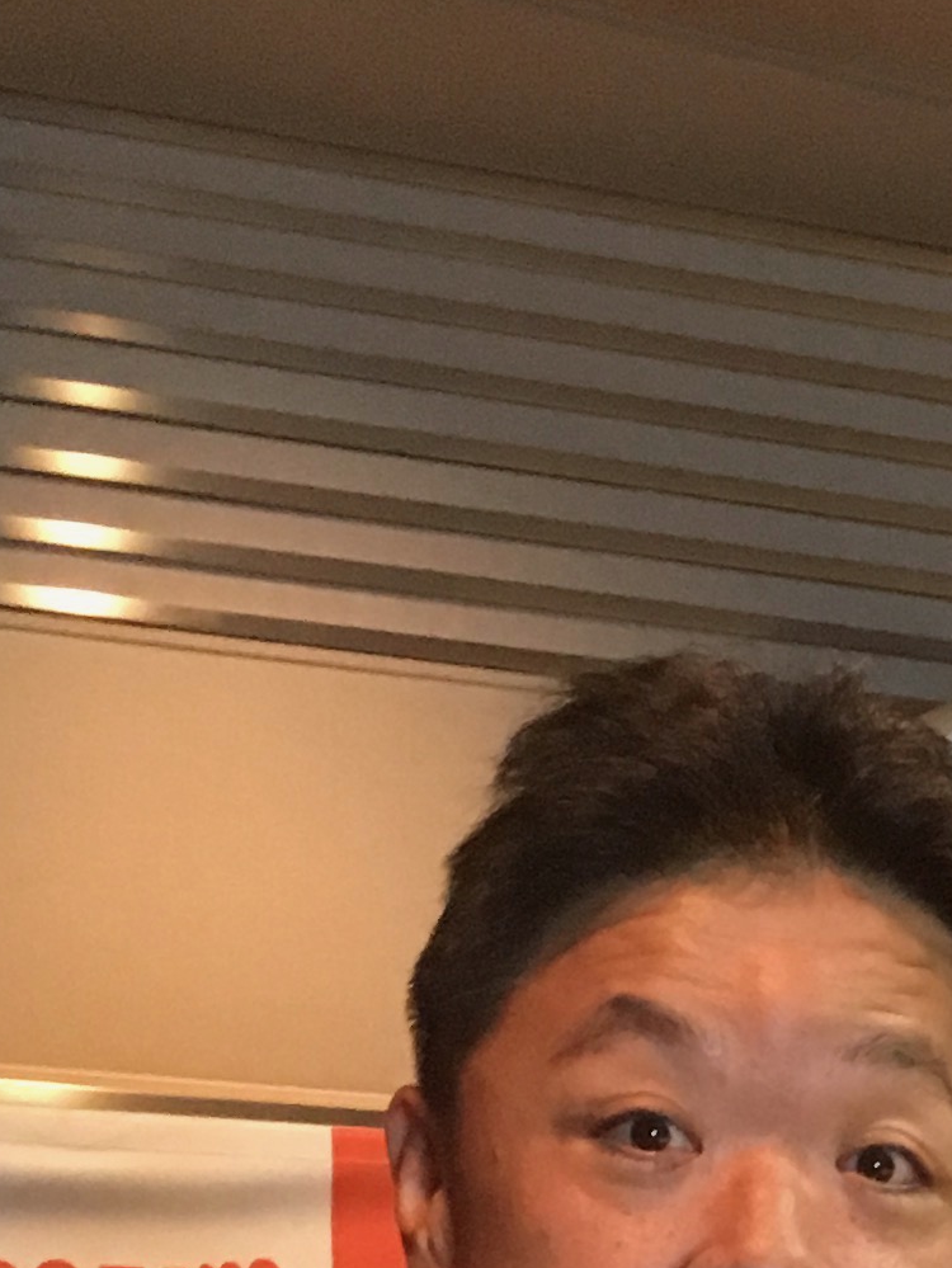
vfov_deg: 15.2
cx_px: 1522
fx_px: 4288
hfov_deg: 12.0
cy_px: 2045
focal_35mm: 117
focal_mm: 4.15
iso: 200
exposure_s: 1/30
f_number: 2.2
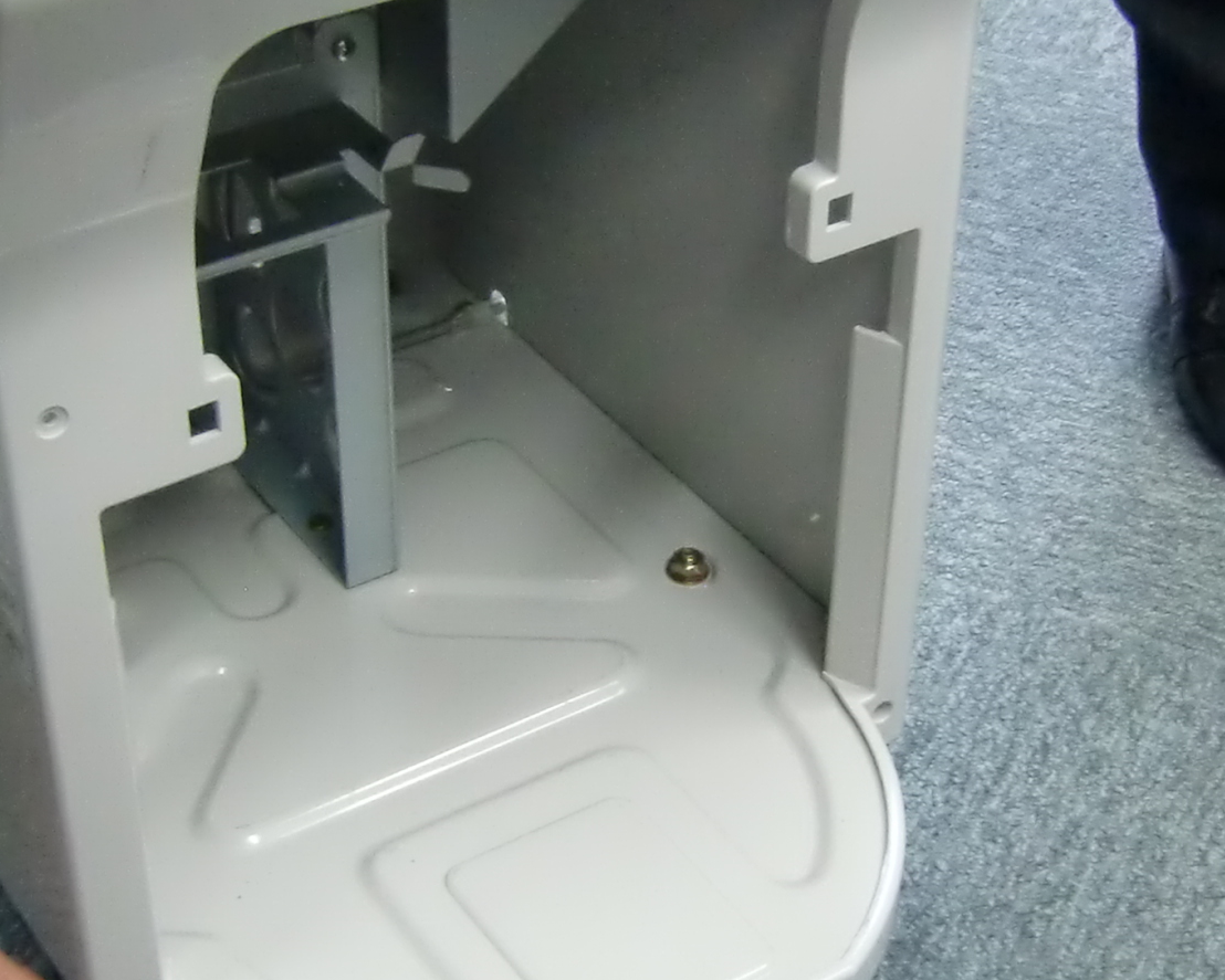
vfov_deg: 22.2
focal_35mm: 69
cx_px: 653
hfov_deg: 27.5
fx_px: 2502
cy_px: 481
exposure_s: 1/25
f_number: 3.2
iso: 400
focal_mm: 4.3
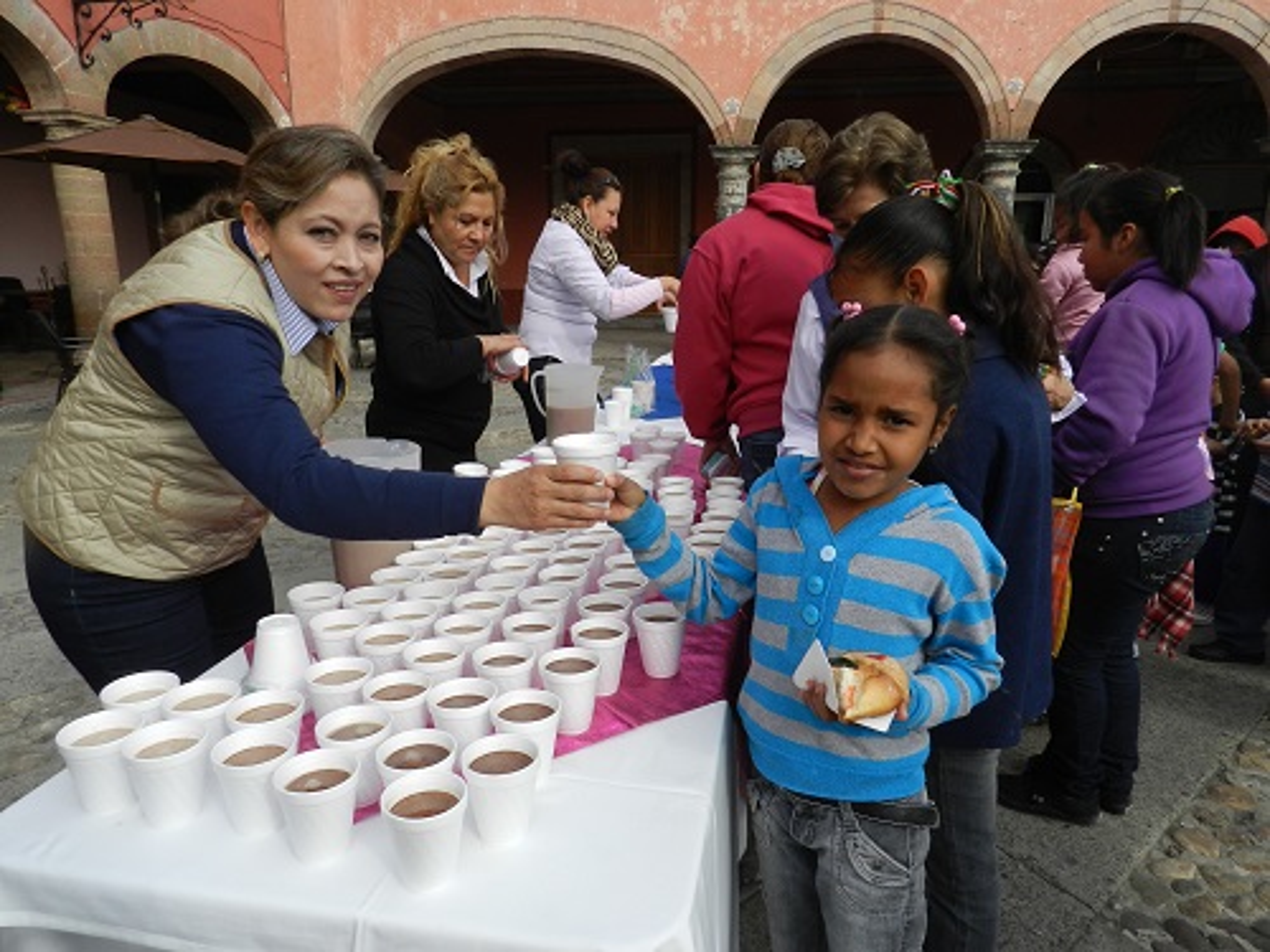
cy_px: 476
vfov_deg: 58.9
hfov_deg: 73.9
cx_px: 635
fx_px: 844
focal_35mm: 23
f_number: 4
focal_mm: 4
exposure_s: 1/800
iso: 160
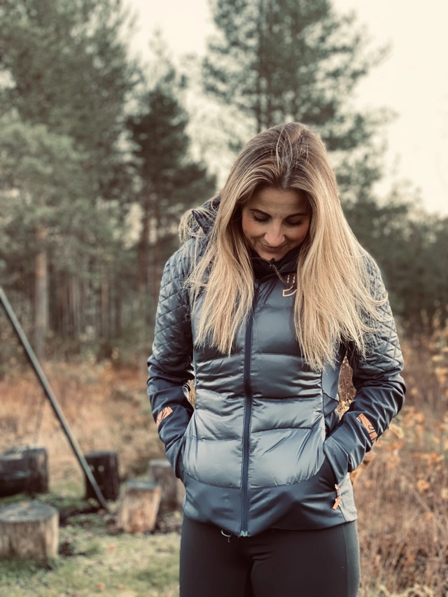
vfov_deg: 36.8
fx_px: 897
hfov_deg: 28.0
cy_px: 298
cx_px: 224
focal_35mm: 52
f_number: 2
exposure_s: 1/40
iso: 200
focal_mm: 6
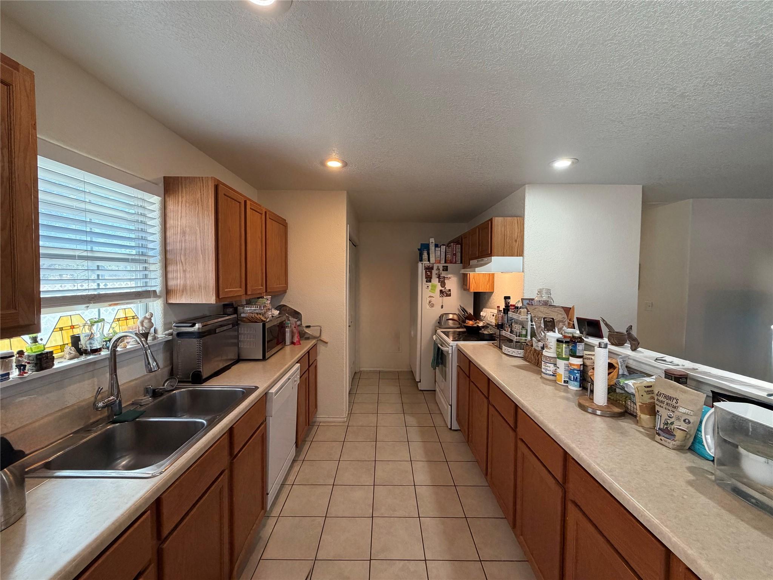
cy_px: 290
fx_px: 313
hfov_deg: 102.1
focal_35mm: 14
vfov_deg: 85.7
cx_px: 386
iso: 250
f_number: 2.2
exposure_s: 1/60
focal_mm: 2.22
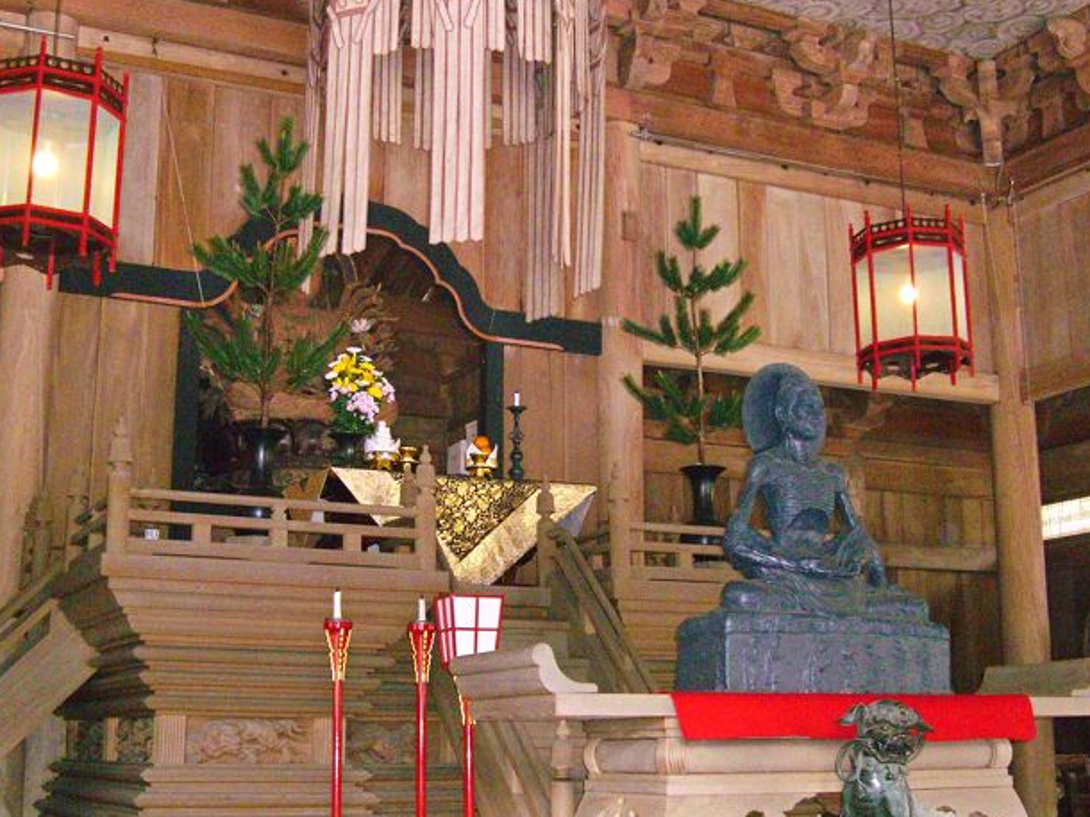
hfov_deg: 38.9
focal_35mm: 49
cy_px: 398
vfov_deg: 29.7
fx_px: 1542
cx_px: 532
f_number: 3.1
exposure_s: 1/60
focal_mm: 9.6
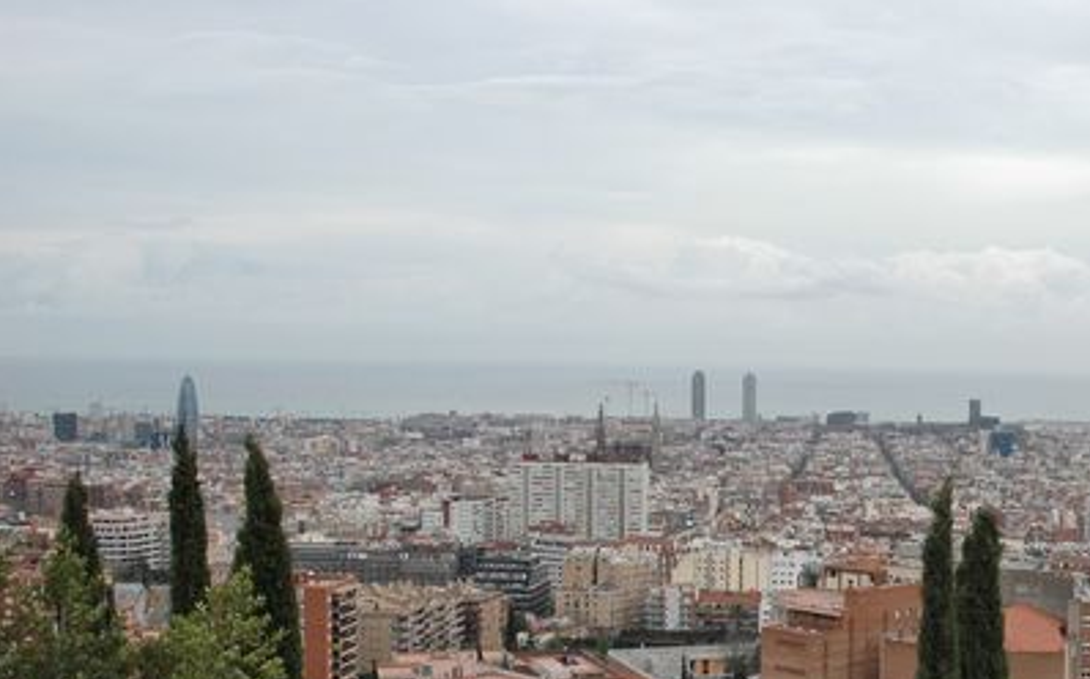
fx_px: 1751
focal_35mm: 59
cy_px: 467
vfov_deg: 21.8
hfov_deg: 33.6
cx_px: 871
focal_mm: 24
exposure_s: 1/320
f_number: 9
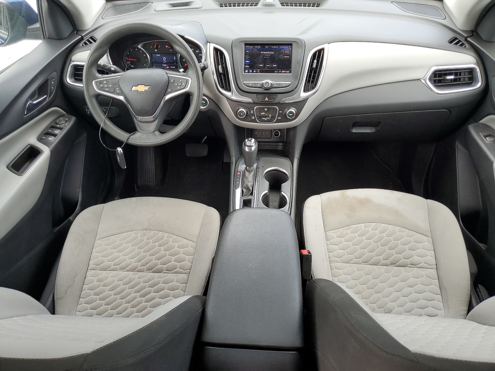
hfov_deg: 67.3
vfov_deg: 53.1
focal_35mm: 26
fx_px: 372
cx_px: 248
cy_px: 186
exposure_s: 1/182
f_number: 1.5
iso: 50
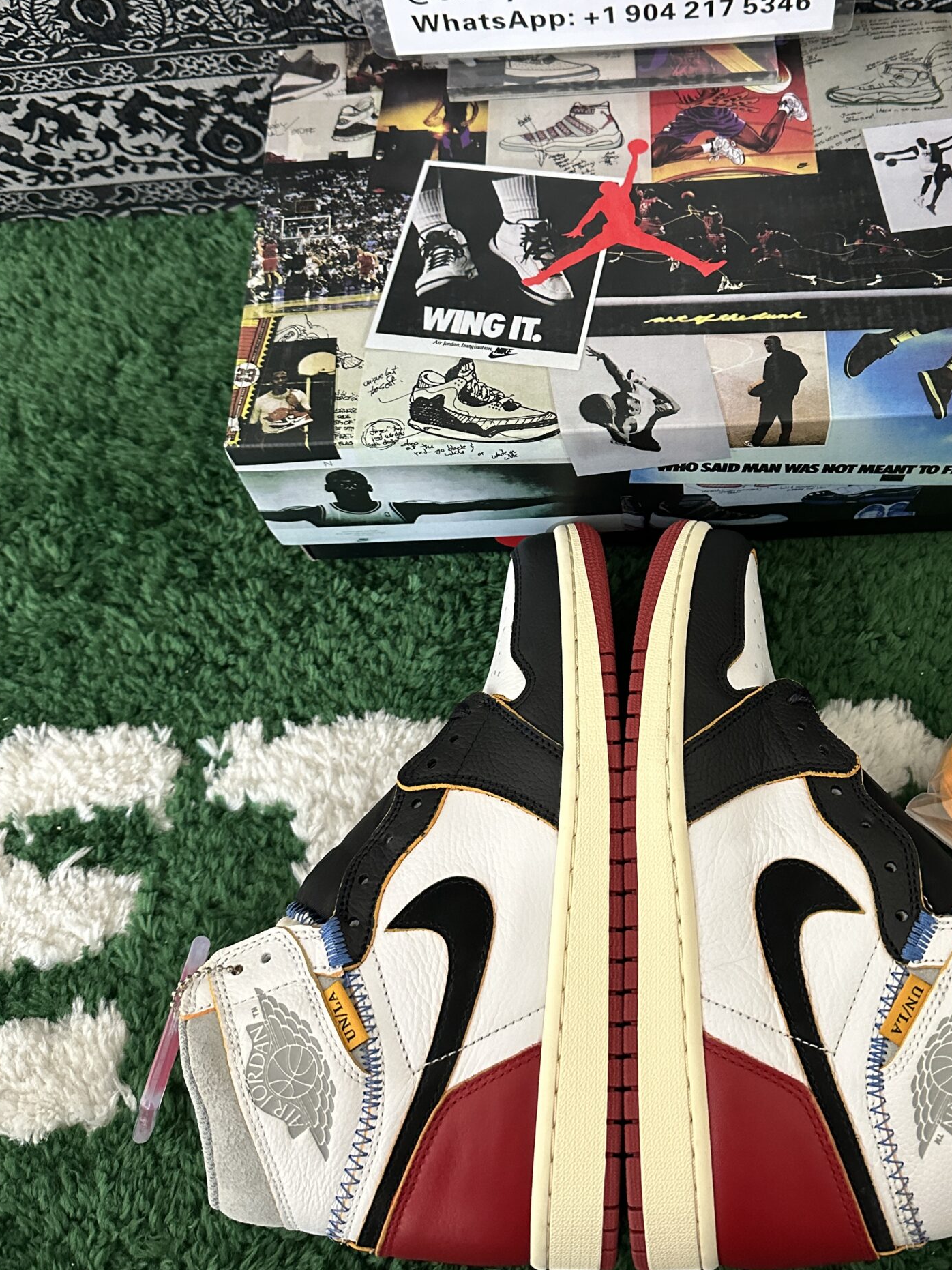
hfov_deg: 42.4
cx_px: 635
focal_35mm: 33
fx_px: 1210
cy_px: 533
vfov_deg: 55.1
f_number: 1.78
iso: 640
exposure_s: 1/50
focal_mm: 6.86
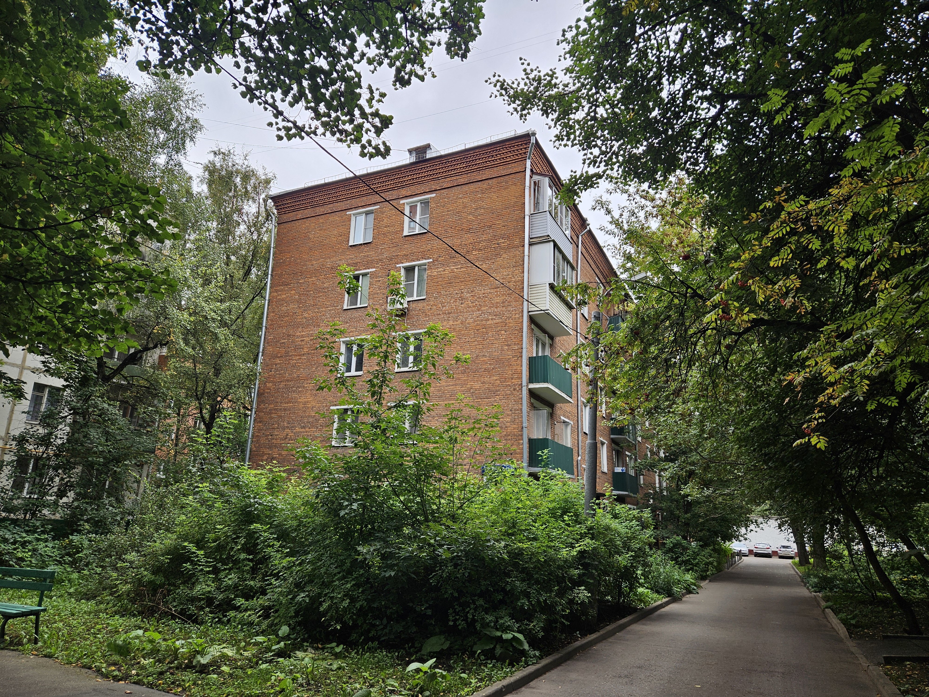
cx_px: 464
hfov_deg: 73.9
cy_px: 348
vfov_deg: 58.9
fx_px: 617
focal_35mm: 23
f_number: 1.8
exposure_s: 1/171
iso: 25
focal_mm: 5.4
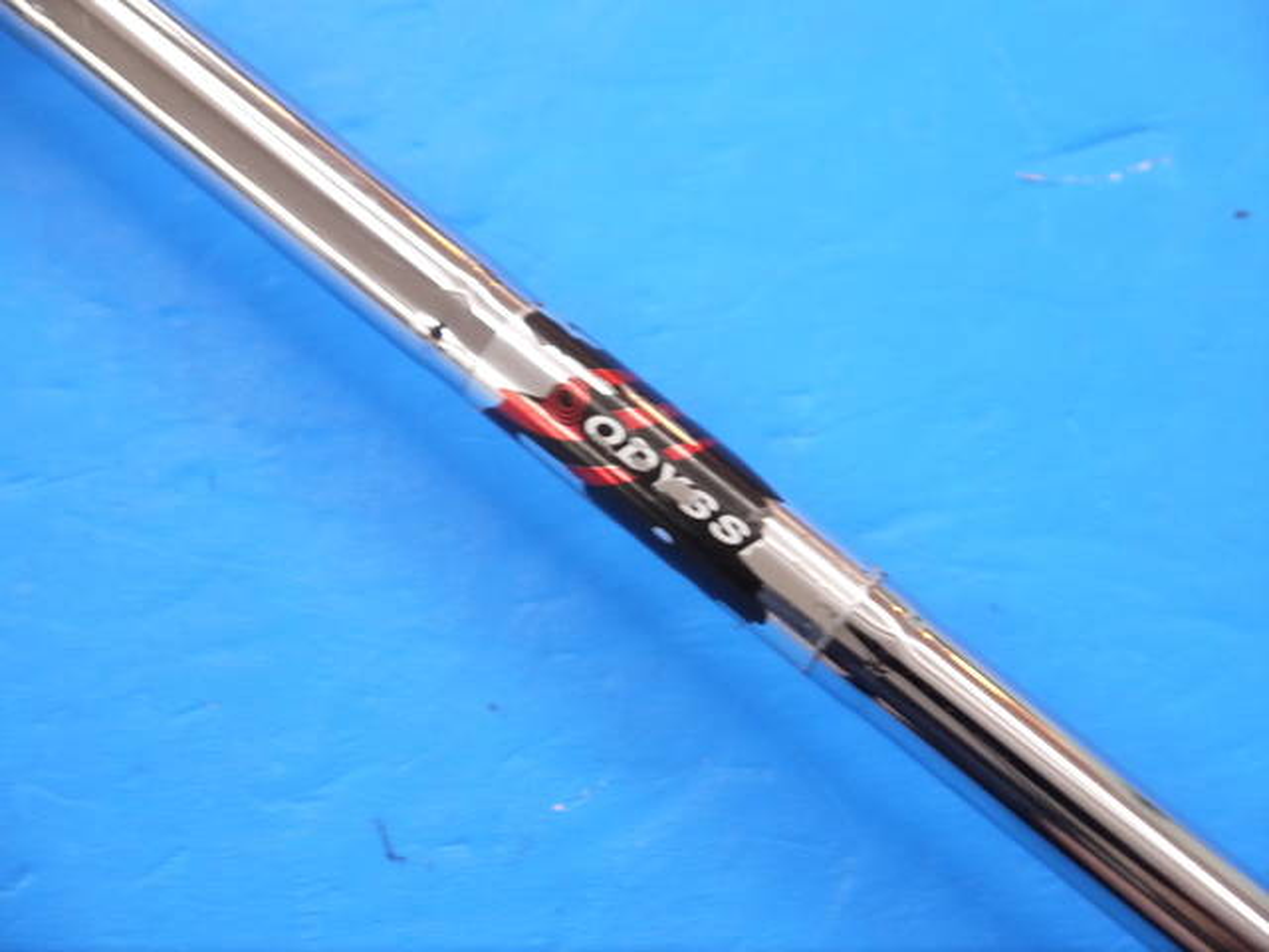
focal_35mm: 84
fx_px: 3079
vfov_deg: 17.6
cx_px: 634
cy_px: 476
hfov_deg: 23.3
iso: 800
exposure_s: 1/100
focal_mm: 42
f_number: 5.6
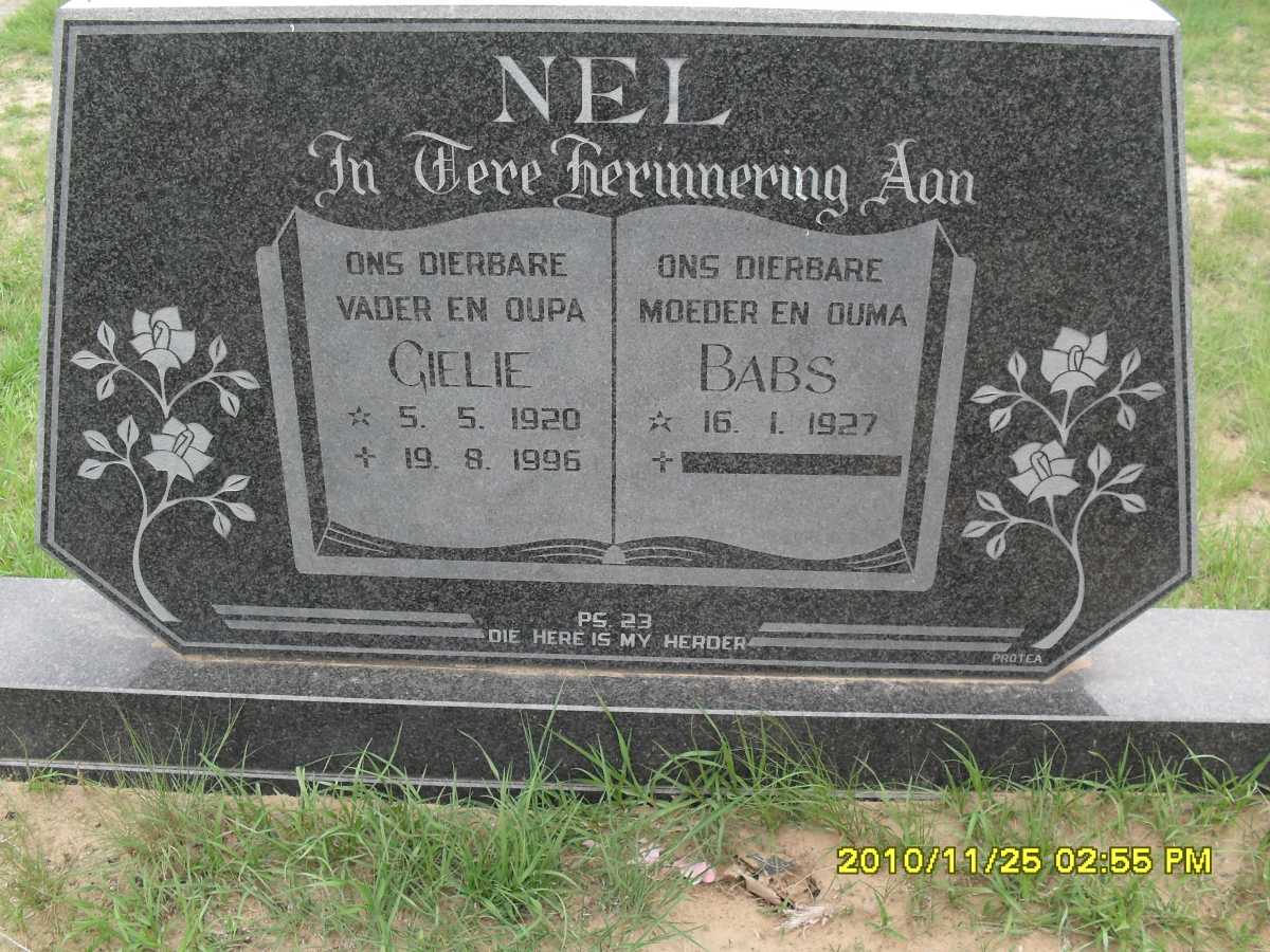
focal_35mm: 38
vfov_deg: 37.7
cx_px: 635
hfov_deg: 49.0
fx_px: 1394
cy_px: 476
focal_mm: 6.3
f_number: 2.8
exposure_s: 1/350
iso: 80
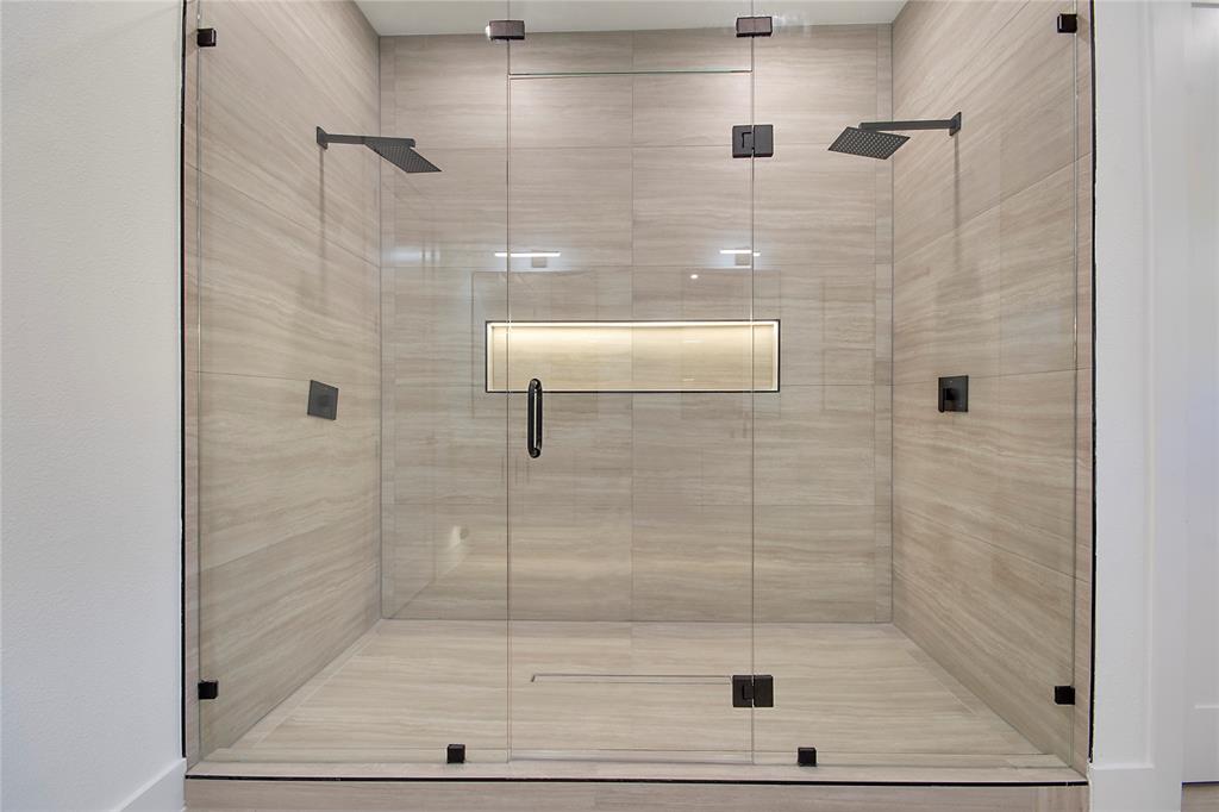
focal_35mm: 15
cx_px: 610
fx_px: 508
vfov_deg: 77.3
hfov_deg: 100.4
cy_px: 406
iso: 100
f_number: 11
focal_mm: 10
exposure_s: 1/3
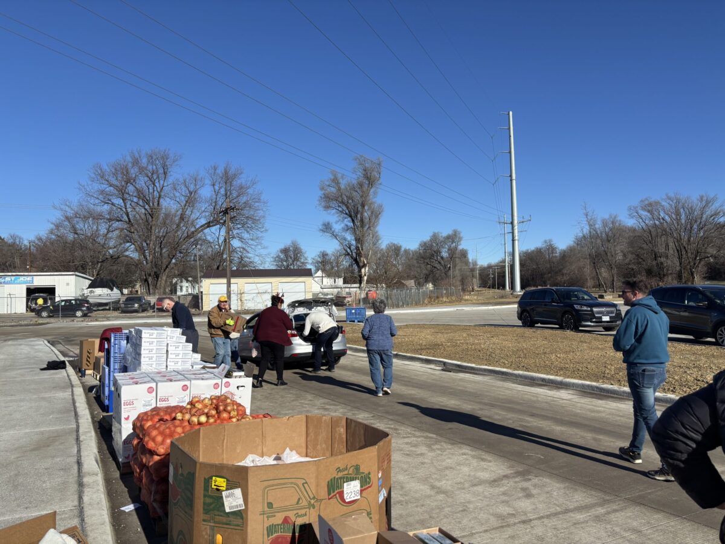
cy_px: 272
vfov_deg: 53.1
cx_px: 362
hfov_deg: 67.3
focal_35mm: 26
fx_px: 545
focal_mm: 5.96
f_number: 1.6
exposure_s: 1/4854
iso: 50
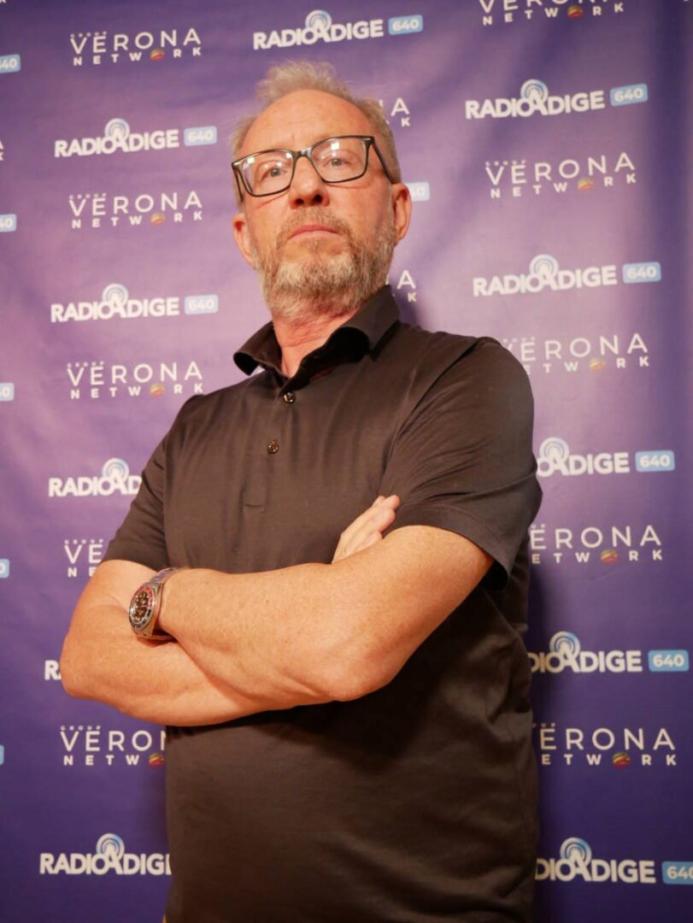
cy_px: 462
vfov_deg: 53.9
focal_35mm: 34
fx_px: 907
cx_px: 346
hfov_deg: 41.8
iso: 1600
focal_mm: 17
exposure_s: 1/100
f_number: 3.8
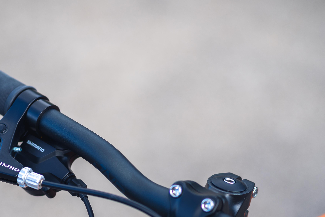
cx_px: 134
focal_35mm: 146
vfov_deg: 9.4
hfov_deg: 14.1
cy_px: 141
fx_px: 1318
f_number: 2.2
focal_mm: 85
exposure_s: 1/1000
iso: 125
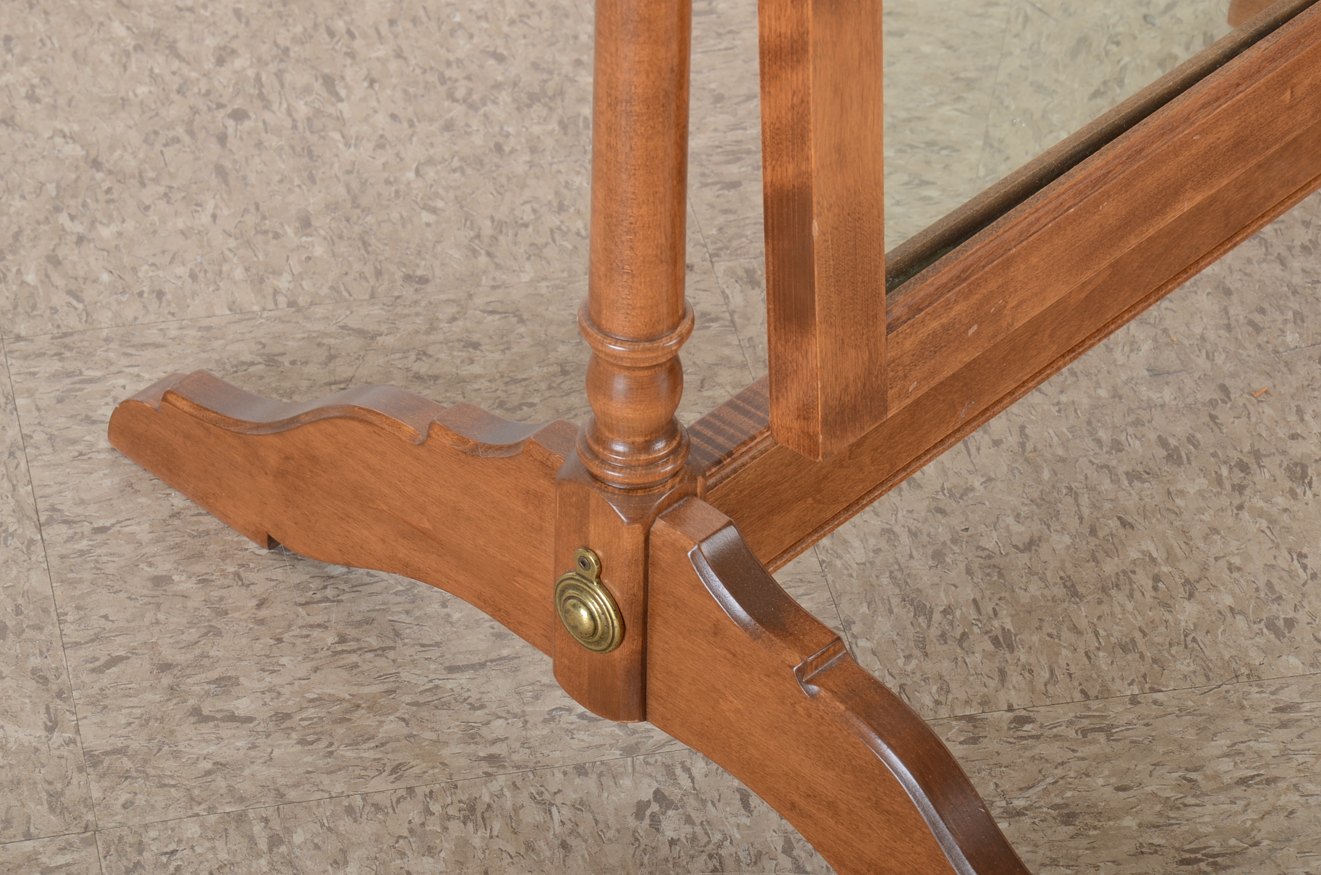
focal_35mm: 158
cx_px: 660
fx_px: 5767
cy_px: 438
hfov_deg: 13.1
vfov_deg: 8.7
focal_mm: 105
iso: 125
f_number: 11
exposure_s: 1/200
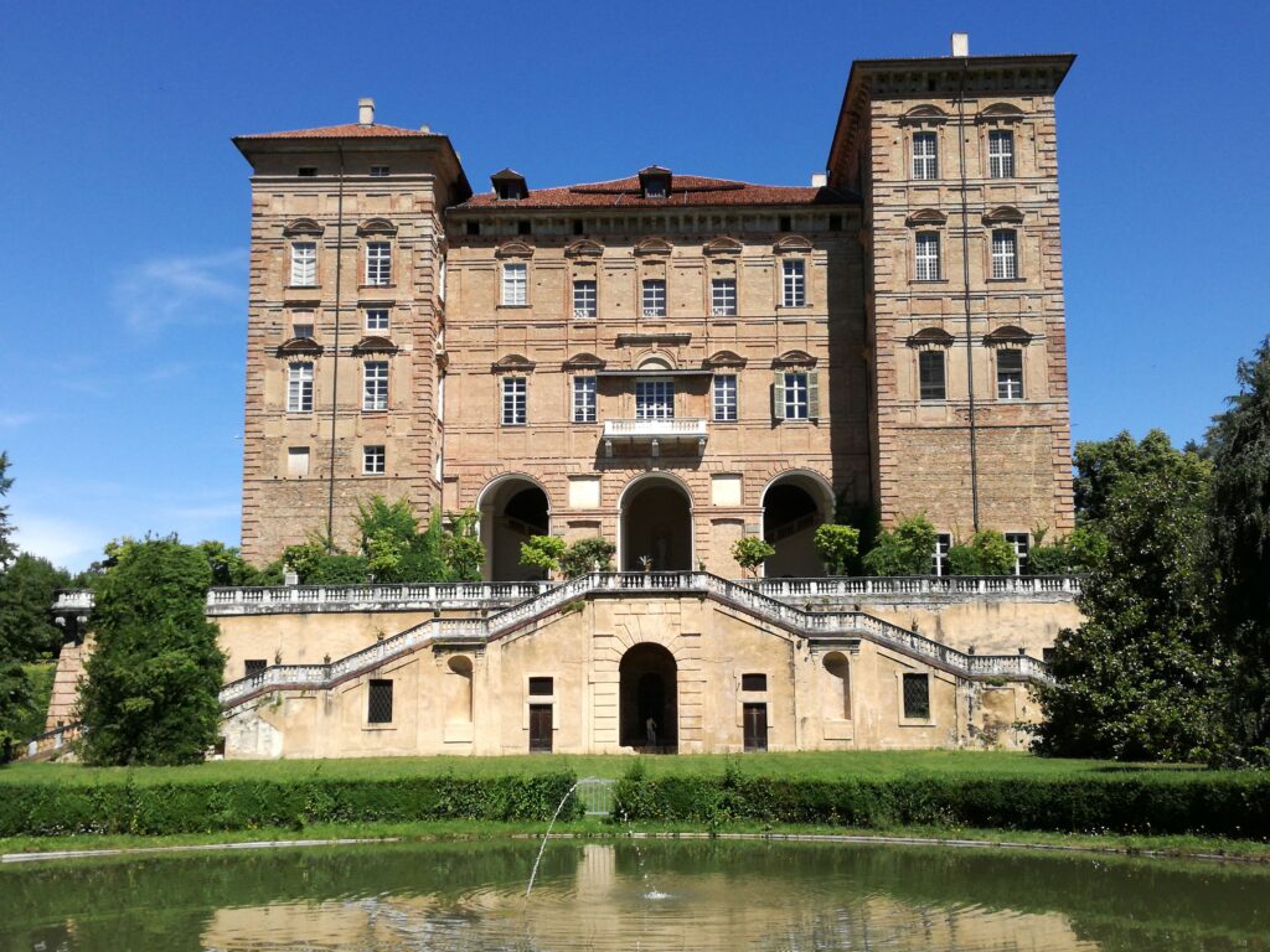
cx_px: 635
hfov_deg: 49.0
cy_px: 476
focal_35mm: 38
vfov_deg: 37.7
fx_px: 1394
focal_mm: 3.79
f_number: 2
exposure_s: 1/1149
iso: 50
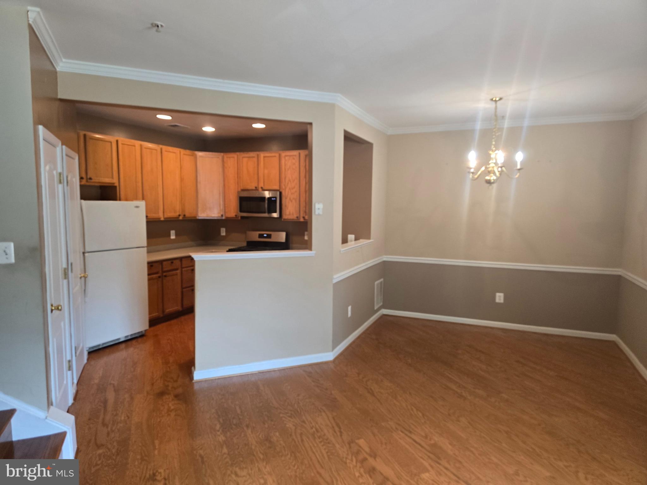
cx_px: 324
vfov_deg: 58.9
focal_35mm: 23
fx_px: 430
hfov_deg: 73.9
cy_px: 242
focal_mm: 6.3
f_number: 1.7
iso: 250
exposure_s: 1/120
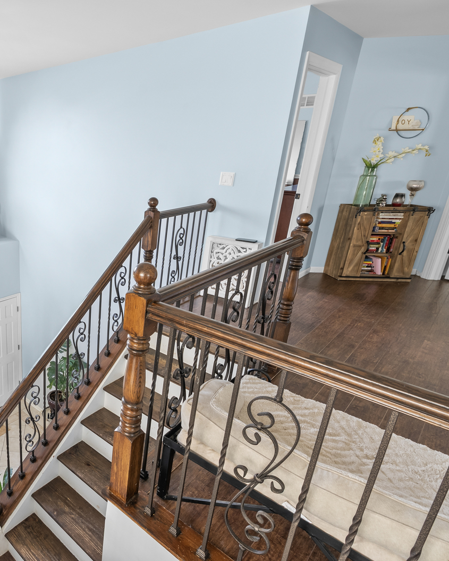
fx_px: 382
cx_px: 27
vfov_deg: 72.6
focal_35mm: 23
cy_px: 278
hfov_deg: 51.9
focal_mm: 16
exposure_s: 1/2
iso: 400
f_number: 9
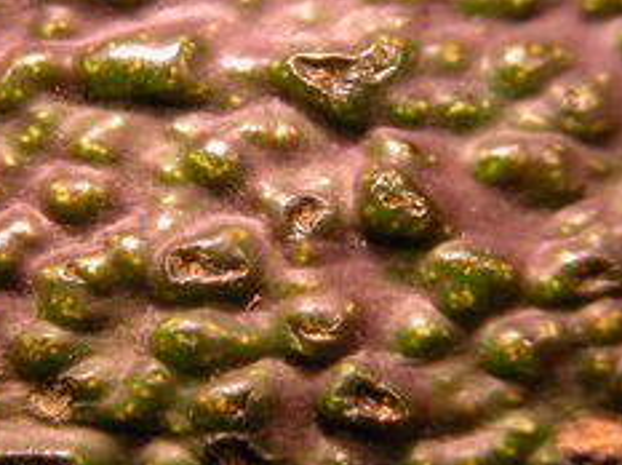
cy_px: 206
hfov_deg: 11.5
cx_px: 240
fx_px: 3086
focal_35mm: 172
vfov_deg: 8.6
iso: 100
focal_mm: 25.4
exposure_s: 1/34.2
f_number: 3.6
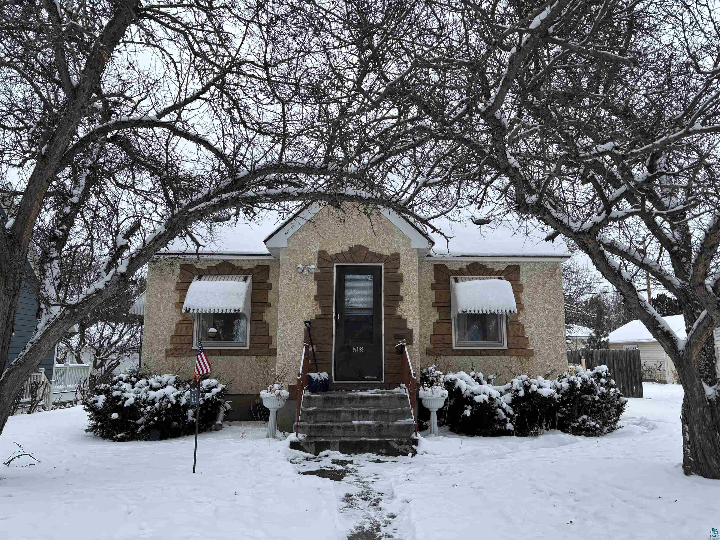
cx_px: 360
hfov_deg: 67.3
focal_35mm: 26
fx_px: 541
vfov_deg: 53.1
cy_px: 270
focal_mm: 5.96
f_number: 1.6
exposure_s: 1/1058
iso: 50
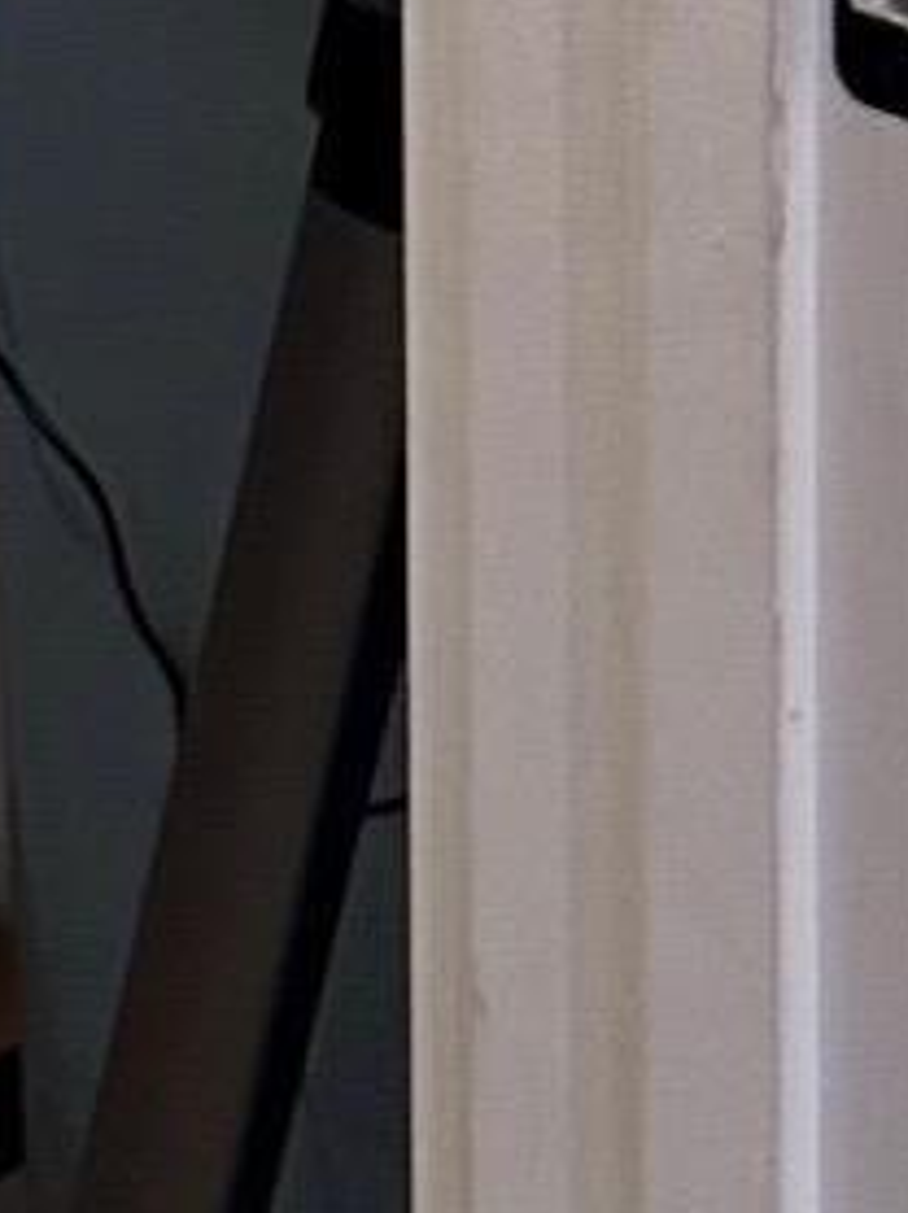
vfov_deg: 9.6
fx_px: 6200
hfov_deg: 7.7
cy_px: -1957
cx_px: -1371
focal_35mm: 177
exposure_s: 1/60
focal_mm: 6.86
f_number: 1.78
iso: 250
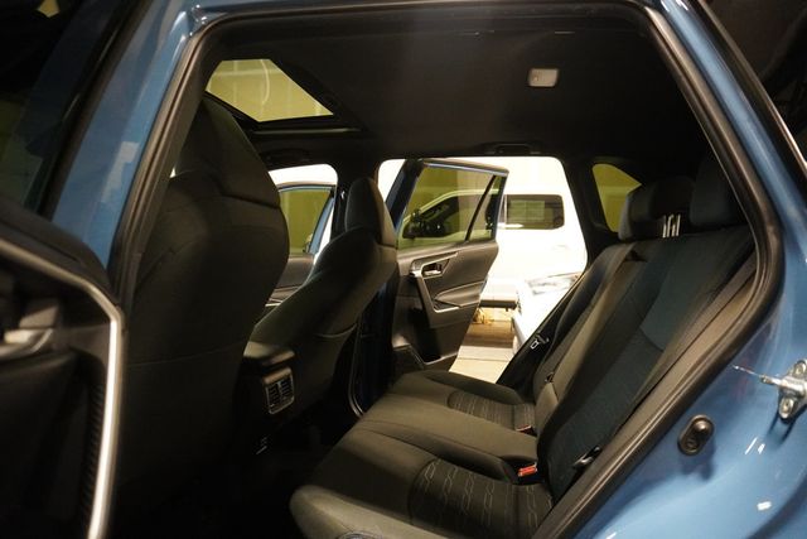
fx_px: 538
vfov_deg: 53.2
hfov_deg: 73.7
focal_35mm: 24
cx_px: 404
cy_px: 270
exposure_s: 1/100
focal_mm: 16
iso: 6400
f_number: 3.5
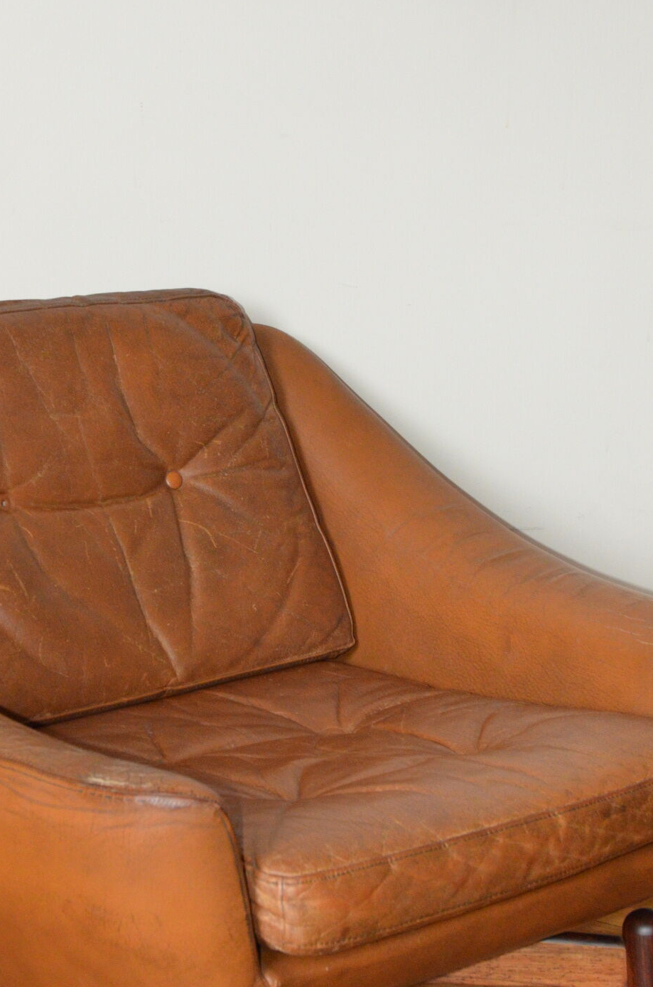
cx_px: 247
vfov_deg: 28.2
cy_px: 550
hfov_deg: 18.8
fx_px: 1965
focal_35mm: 72
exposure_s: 1/60
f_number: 6.3
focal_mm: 27
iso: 2000
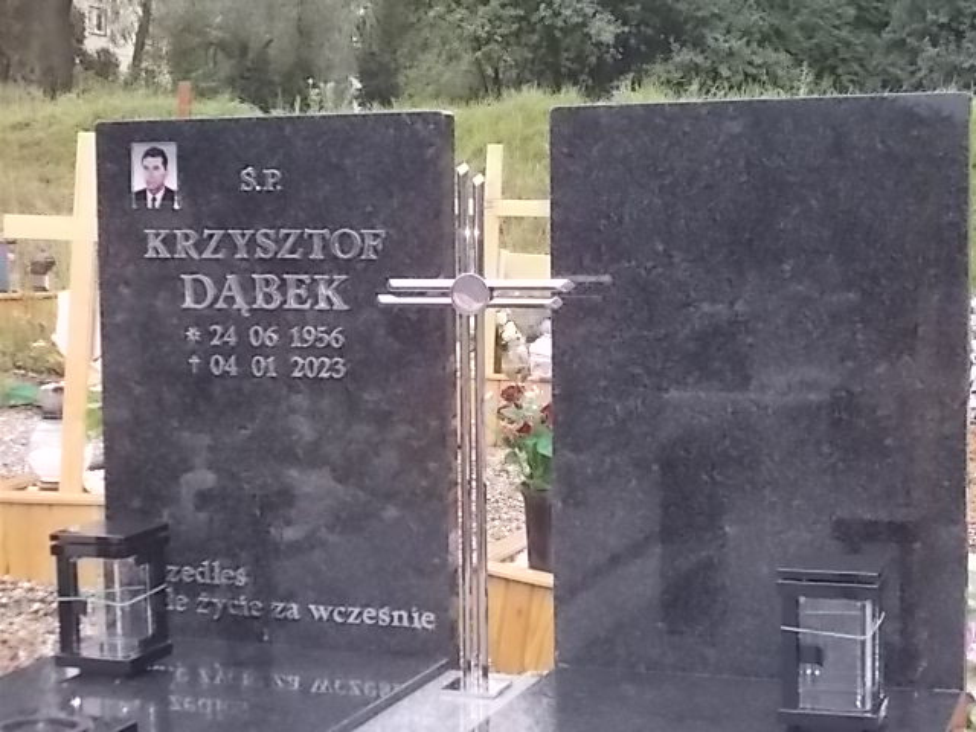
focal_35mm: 66
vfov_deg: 22.3
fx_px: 1861
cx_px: 488
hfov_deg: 29.4
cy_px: 366
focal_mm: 11.8
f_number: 5.3
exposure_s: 1/80
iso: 360
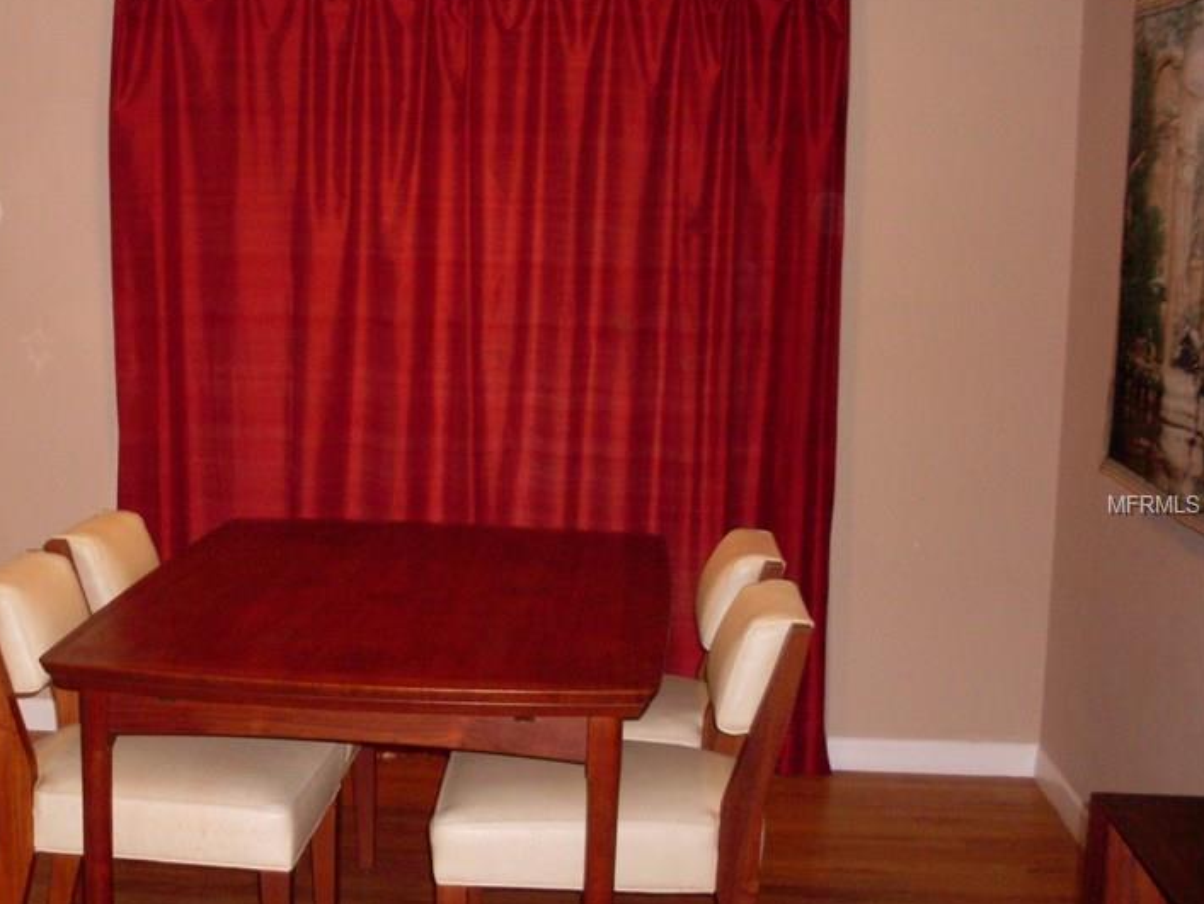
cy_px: 506
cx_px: 339
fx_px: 1914
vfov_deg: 26.6
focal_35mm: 55
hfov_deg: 34.4
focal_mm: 6.3
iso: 160
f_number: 2.8
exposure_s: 1/45
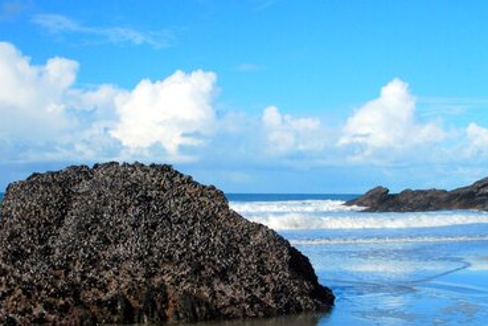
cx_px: 283
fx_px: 827
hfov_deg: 32.8
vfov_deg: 22.2
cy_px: 216
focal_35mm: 61
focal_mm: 28
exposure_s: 1/500
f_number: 11
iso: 400
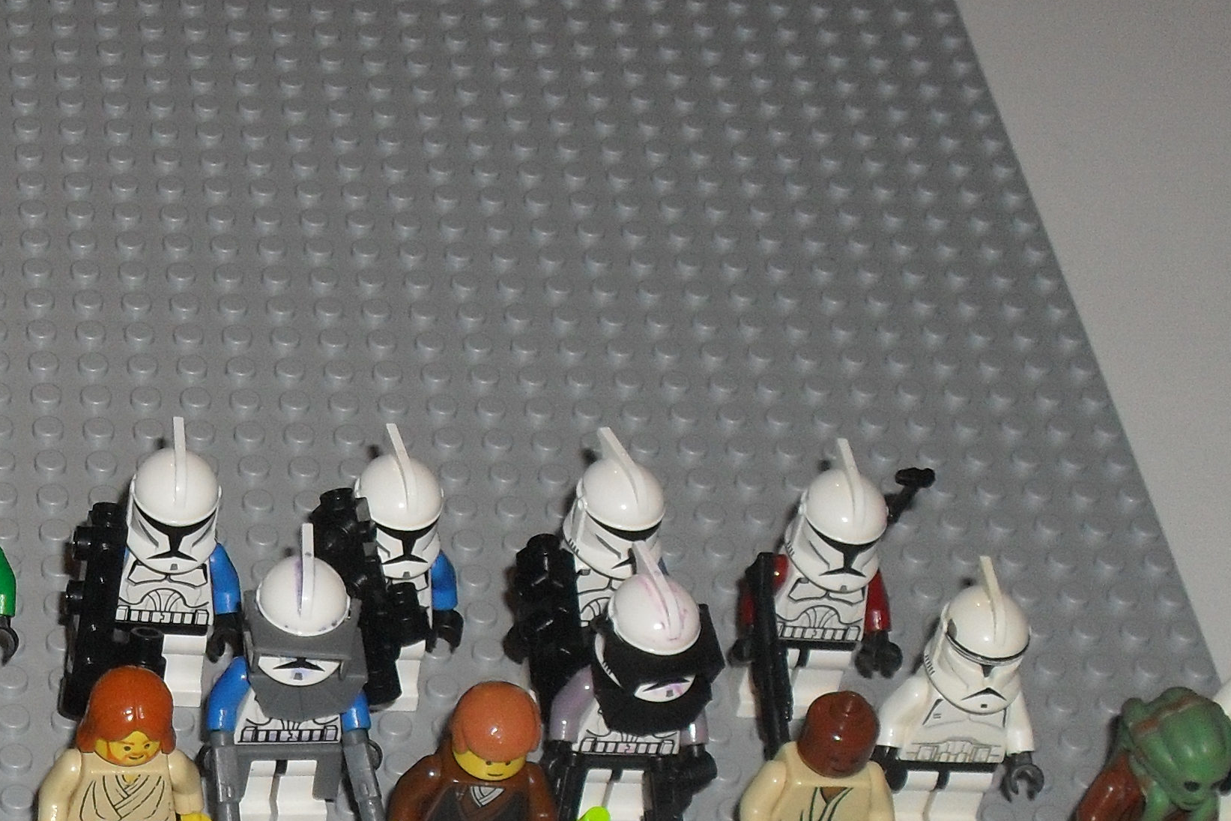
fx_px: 3316
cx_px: -9
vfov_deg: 13.9
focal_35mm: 97
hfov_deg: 20.3
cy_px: 860
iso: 200
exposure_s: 1/45
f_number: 3.6
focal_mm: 7.5
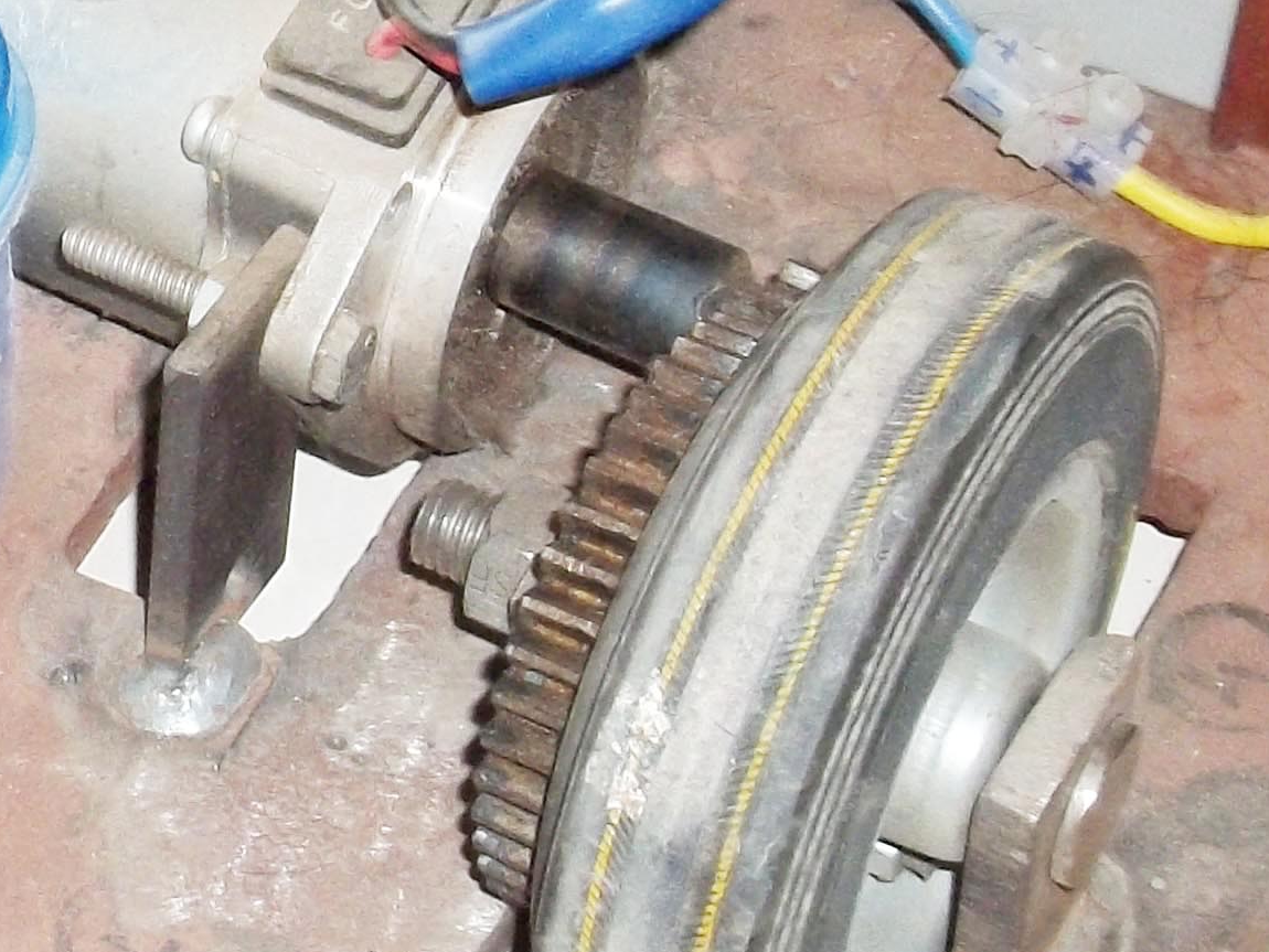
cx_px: -253
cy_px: -117
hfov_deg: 15.4
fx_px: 4510
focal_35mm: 123
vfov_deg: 11.9
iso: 160
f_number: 3.3
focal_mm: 5.9
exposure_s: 1/30
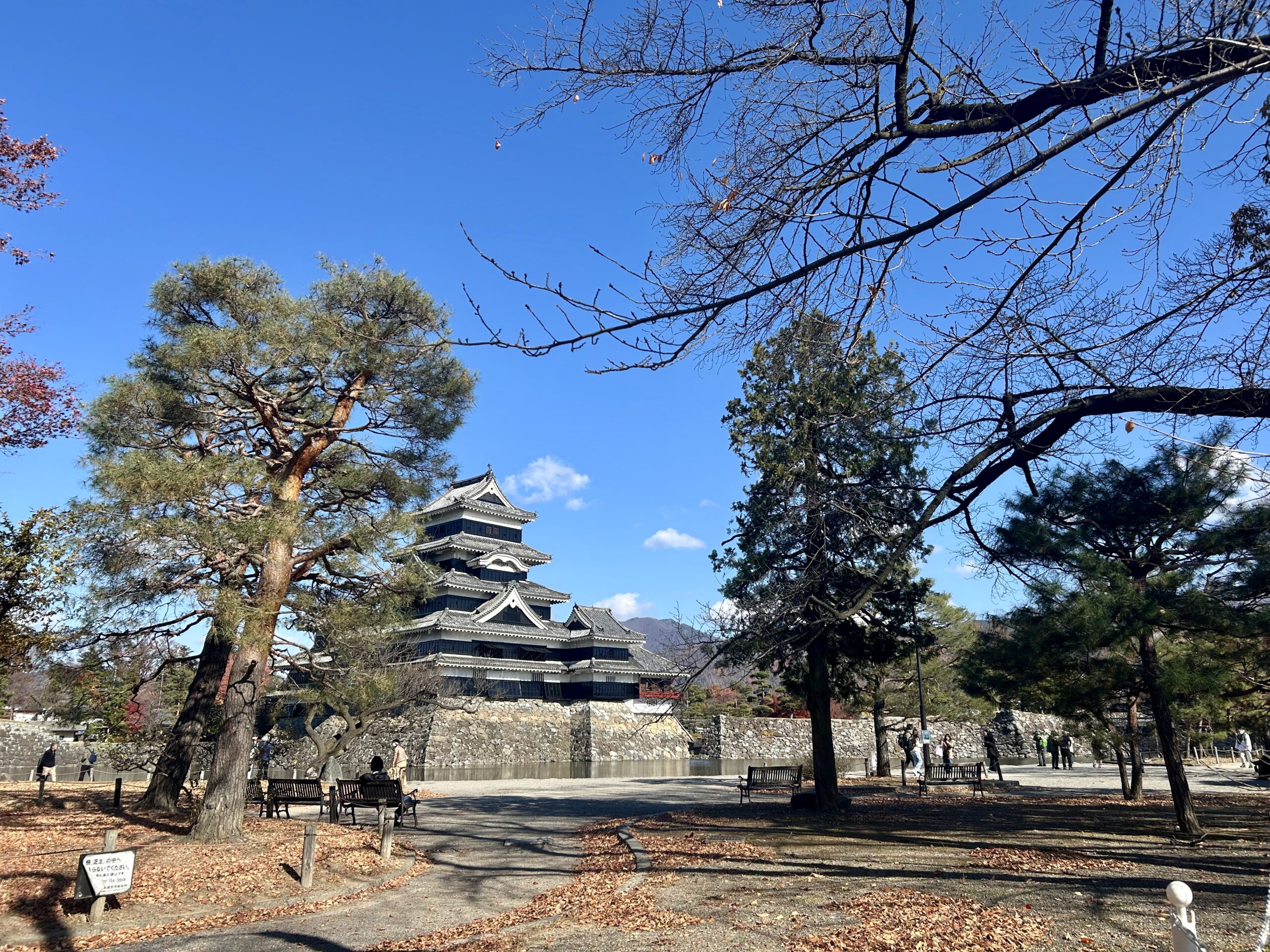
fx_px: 954
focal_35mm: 26
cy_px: 476
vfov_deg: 53.1
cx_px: 635
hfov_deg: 67.3
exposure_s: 1/2457
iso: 50
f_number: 1.5
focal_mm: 5.7
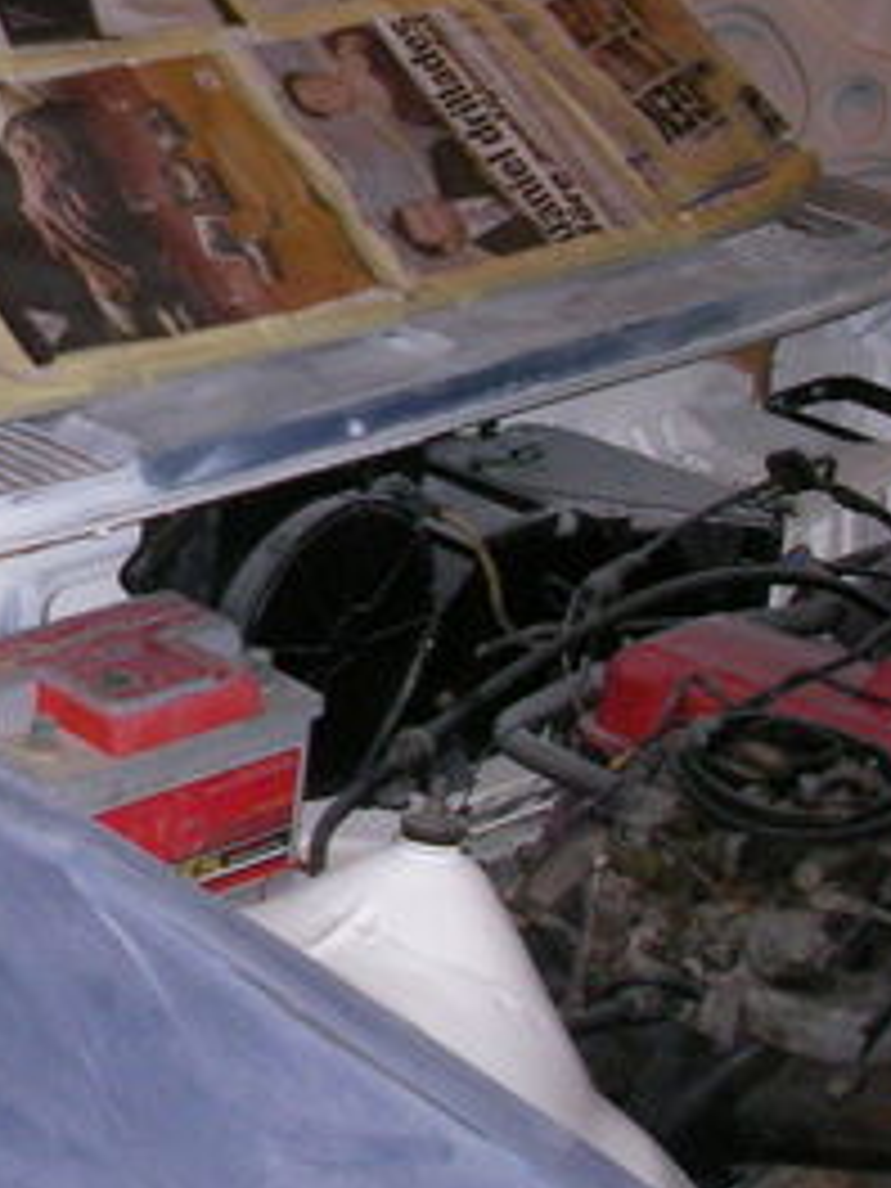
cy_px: 227
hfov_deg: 14.8
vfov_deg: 21.0
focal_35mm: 92
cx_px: -490
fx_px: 3157
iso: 186
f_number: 3.3
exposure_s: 1/30
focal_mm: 6.3
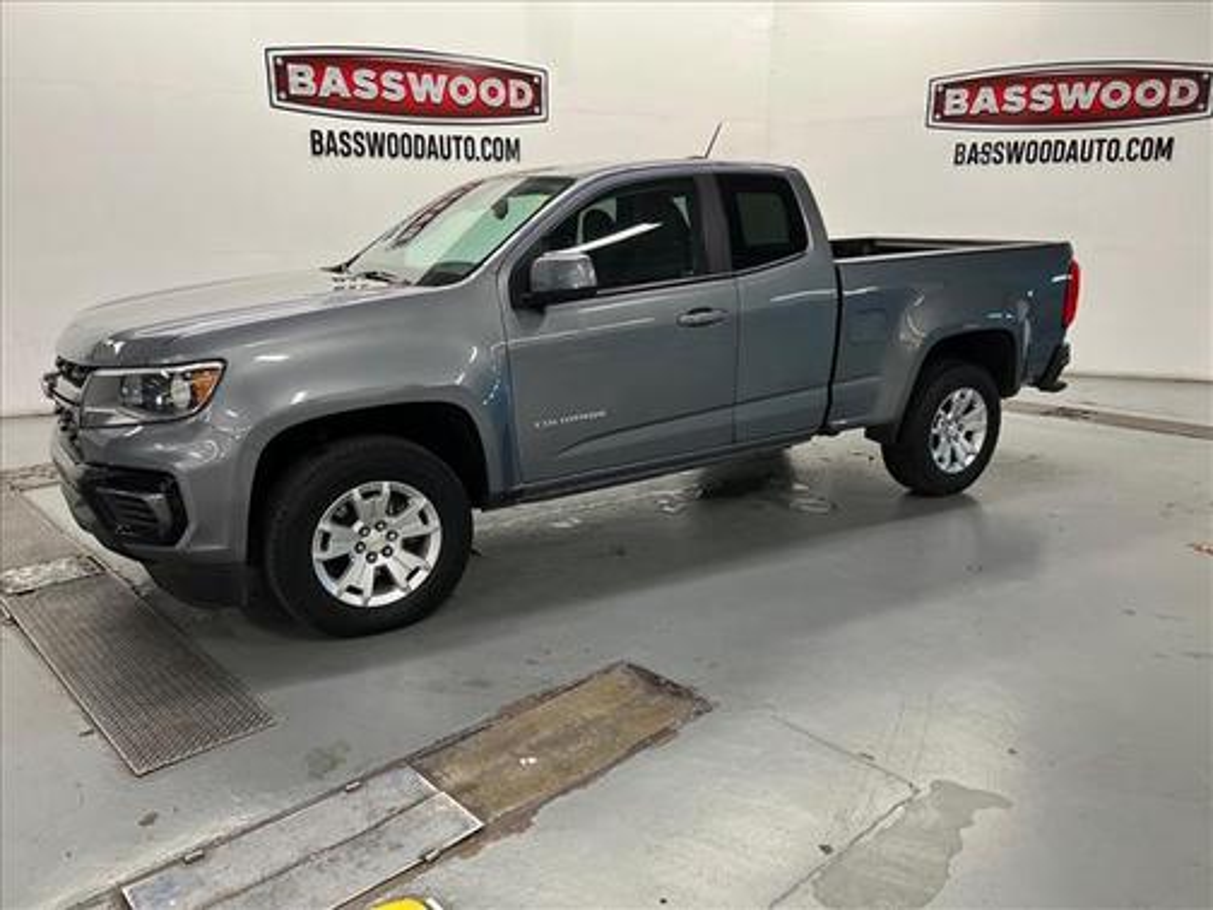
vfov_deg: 53.1
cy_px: 455
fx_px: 911
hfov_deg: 67.3
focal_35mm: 26
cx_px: 606
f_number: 1.5
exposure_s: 1/60
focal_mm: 5.7
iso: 125
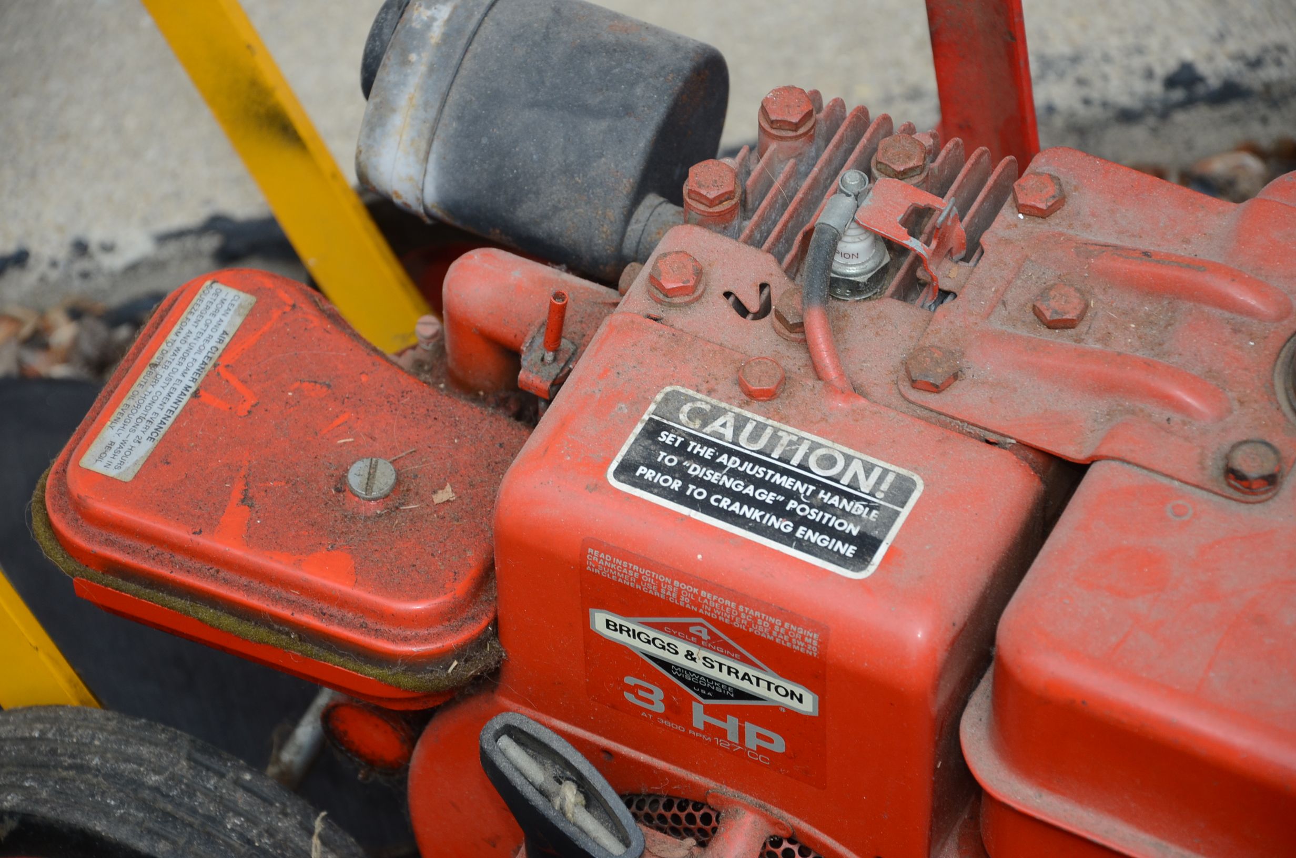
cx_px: 648
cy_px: 429
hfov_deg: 13.1
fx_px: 5658
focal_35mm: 158
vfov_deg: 8.7
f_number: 5.6
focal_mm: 105
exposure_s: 1/200
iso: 320
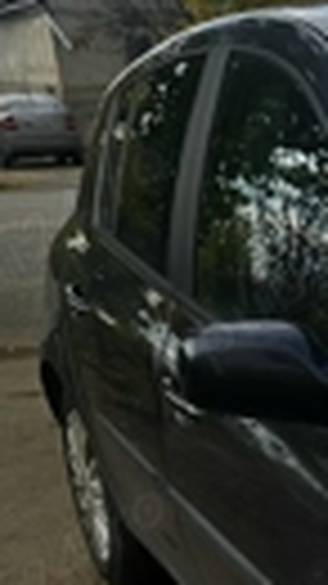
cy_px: 670
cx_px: 494
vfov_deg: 25.2
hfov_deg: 14.6
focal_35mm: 77
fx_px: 1192
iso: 25
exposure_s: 1/769
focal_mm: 5.4
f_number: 1.8
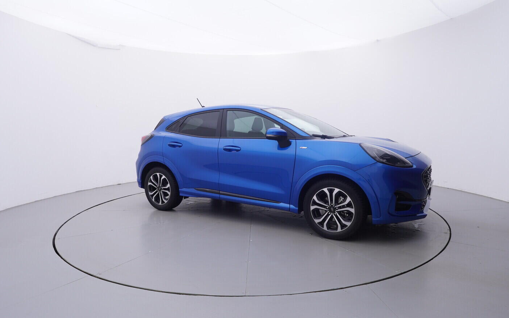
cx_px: 252
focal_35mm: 24
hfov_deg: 75.9
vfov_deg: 52.0
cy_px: 166
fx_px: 326
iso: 200
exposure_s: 1/80
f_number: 5
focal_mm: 15
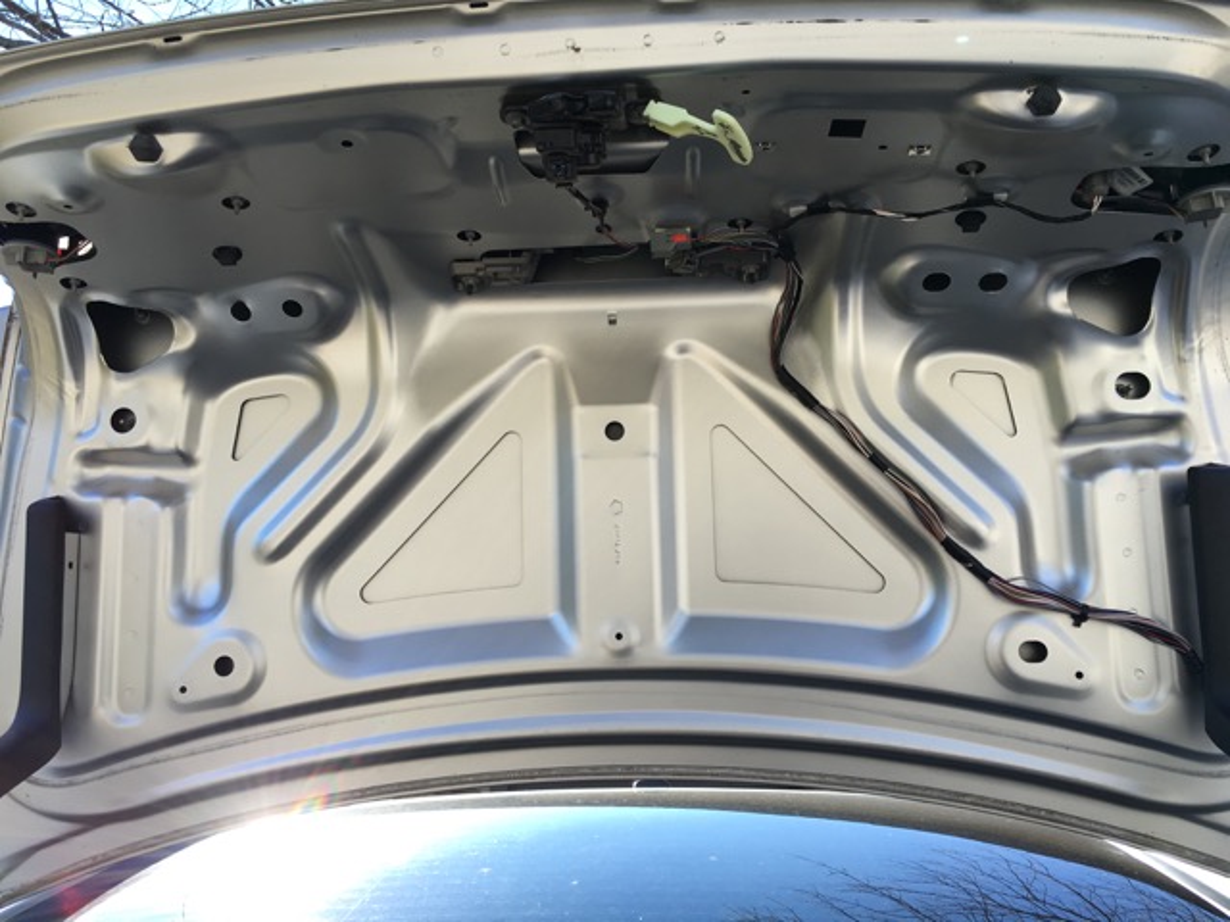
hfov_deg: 61.7
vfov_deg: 48.2
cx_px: 615
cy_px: 461
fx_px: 1030
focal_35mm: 29
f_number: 2.2
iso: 25
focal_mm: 4.15
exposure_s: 1/319
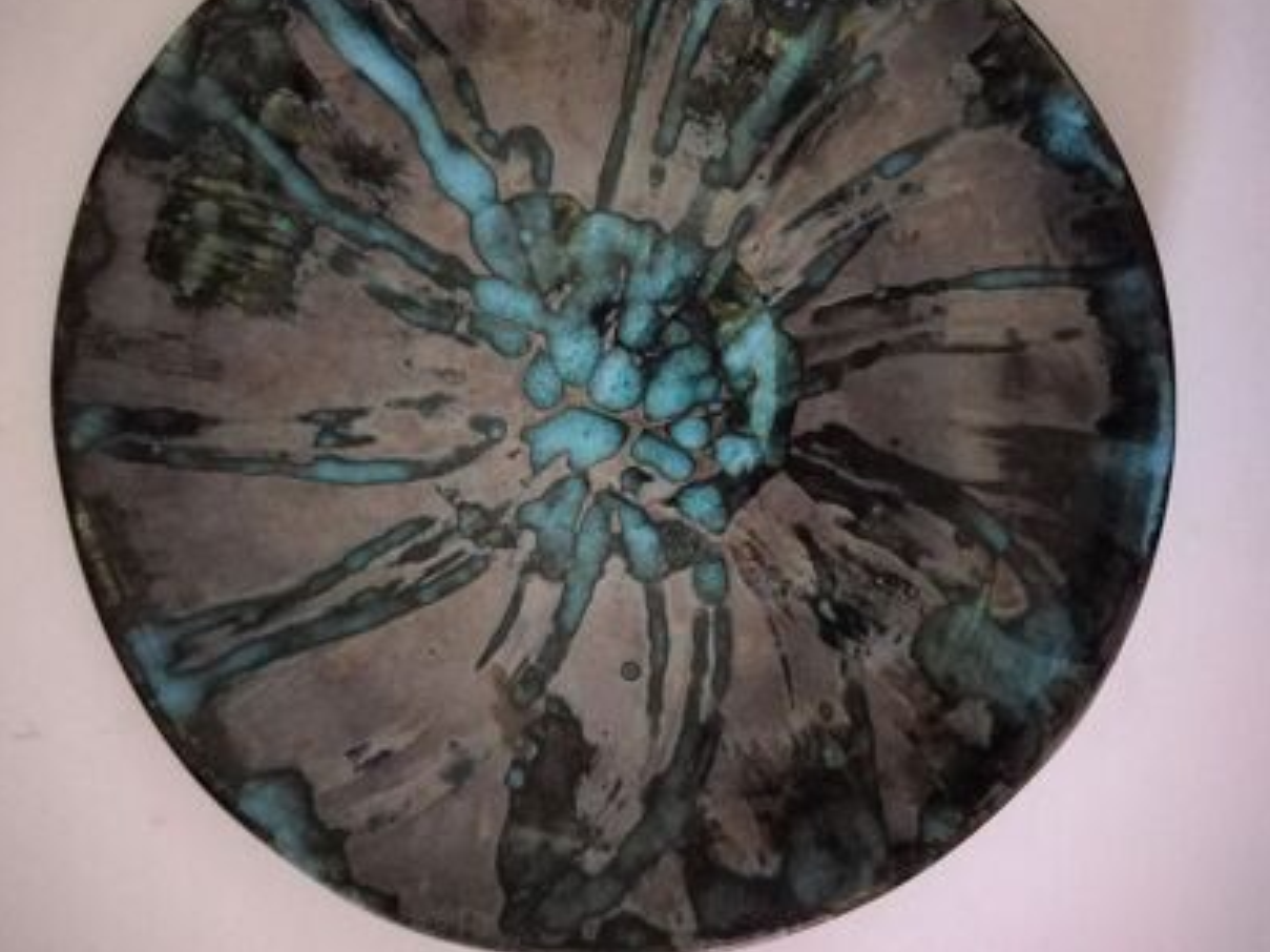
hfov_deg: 58.4
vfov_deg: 45.2
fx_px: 1137
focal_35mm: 31
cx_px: 621
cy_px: 394
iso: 6234
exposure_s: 1/14.6
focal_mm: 3.6
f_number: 1.8
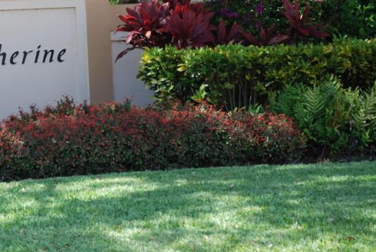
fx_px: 1935
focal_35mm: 185
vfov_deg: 7.4
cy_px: 24
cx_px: -10
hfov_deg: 11.0
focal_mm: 56
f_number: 4.5
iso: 100
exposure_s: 1/160
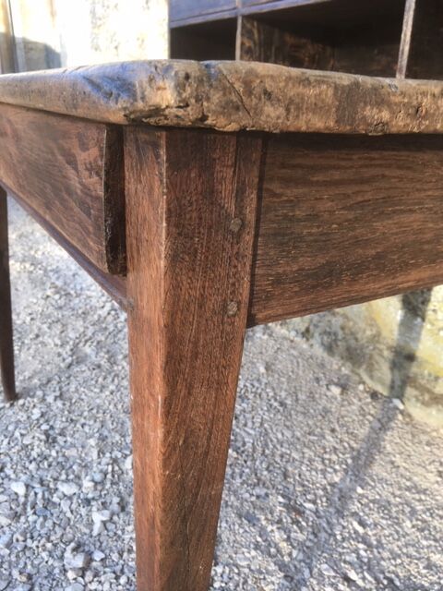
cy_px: 296
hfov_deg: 48.2
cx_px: 222
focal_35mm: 29
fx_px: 495
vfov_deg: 61.7
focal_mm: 4.15
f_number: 2.2
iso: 25
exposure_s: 1/100
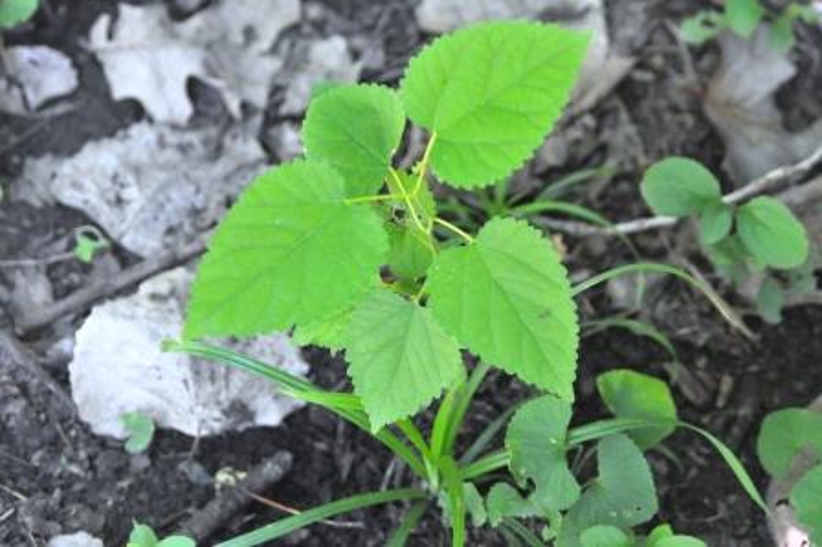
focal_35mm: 99
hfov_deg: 20.6
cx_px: 411
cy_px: 274
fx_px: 2259
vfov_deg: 13.8
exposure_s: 1/100
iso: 1250
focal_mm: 66
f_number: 5
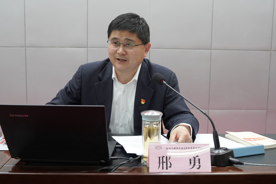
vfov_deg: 29.2
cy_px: 92
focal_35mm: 46
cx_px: 138
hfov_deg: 42.7
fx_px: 353
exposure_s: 1/160
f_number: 4
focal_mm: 31.3
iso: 2000
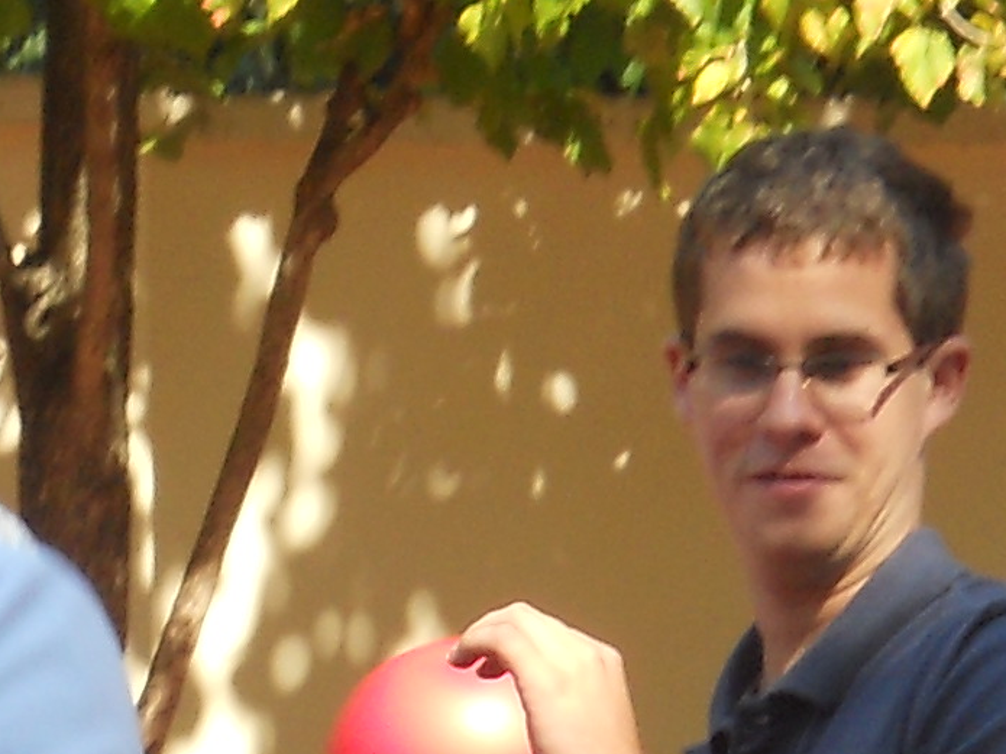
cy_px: 1349
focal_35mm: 443
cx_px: 265
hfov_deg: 4.5
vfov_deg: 3.3
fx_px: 12872
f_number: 5.9
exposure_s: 1/100
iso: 80
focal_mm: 13.9
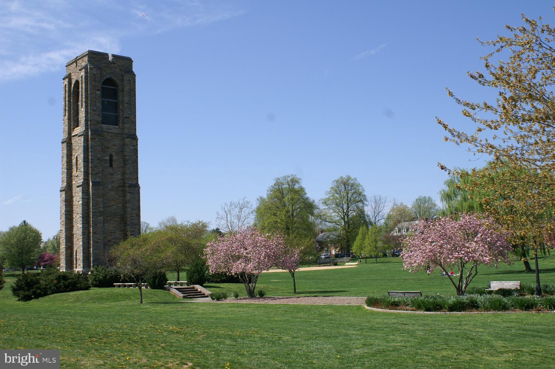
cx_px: 278
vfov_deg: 31.8
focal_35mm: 42
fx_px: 647
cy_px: 184
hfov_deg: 46.4
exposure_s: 1/200
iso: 100
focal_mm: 28
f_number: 10
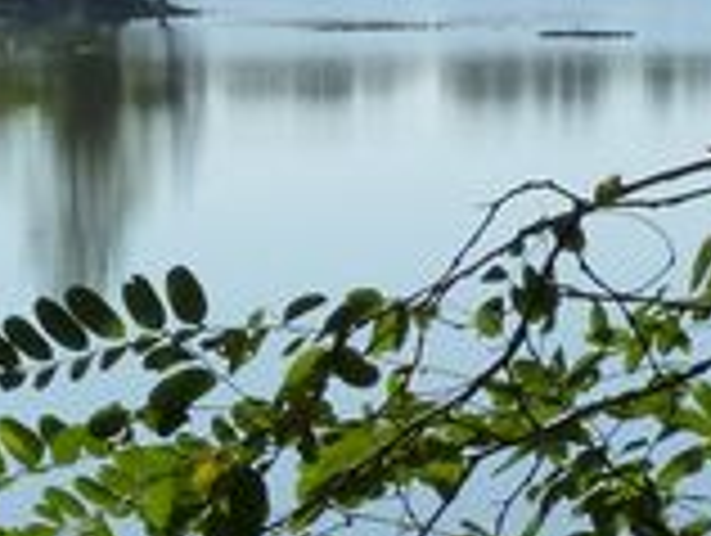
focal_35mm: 253
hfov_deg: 7.6
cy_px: 230
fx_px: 5204
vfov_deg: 5.9
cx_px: -522
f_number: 5.6
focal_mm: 9
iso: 125
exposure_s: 1/640
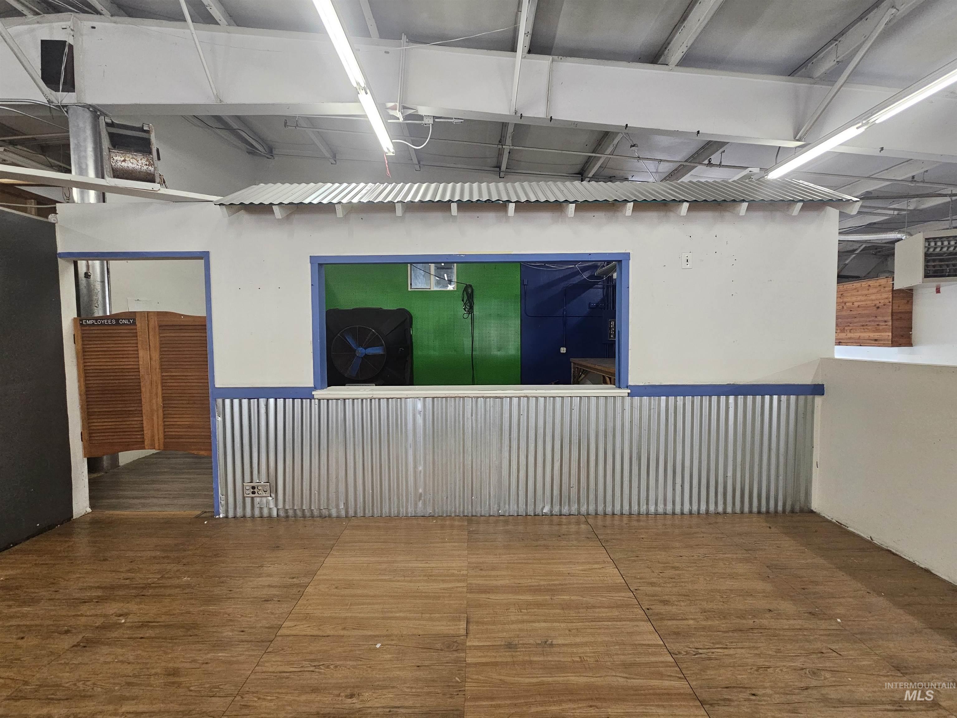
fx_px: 359
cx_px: 478
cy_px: 359
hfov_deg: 106.2
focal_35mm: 13
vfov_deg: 89.9
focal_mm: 2.2
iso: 320
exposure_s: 1/60
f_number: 2.2
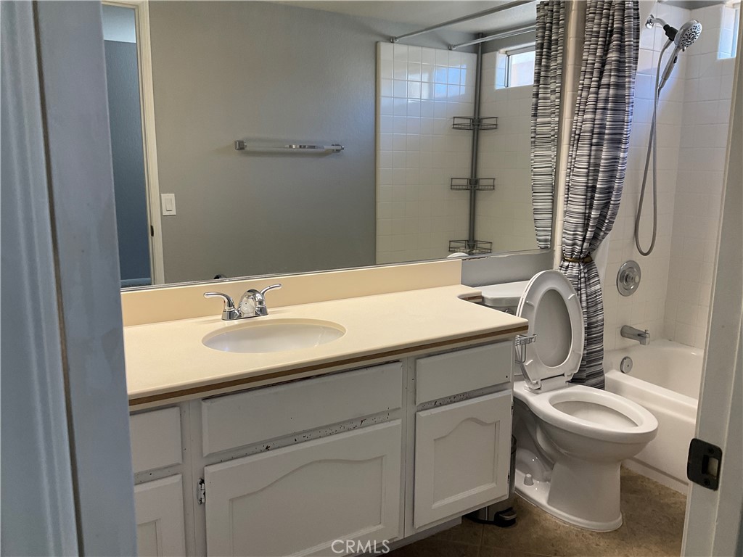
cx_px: 372
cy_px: 278
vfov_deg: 48.2
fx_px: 622
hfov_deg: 61.7
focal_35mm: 29
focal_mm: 3
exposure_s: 1/60
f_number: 1.8
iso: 50
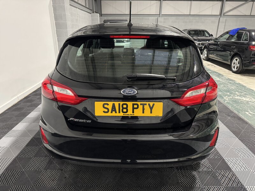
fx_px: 177
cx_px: 128
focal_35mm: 24
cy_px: 96
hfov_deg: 71.6
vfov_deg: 56.8
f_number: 1.78
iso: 800
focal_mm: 6.76
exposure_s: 1/50
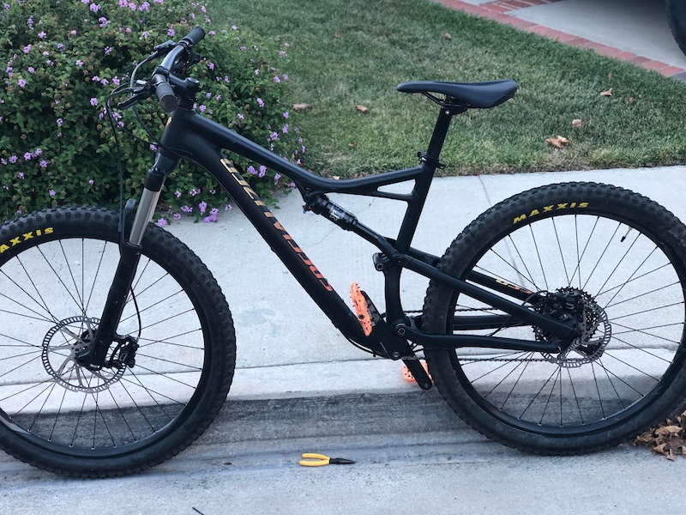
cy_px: 258
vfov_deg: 25.7
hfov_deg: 33.8
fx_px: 1130
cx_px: 343
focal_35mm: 57
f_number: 2.8
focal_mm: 6.6
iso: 25
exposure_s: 1/30
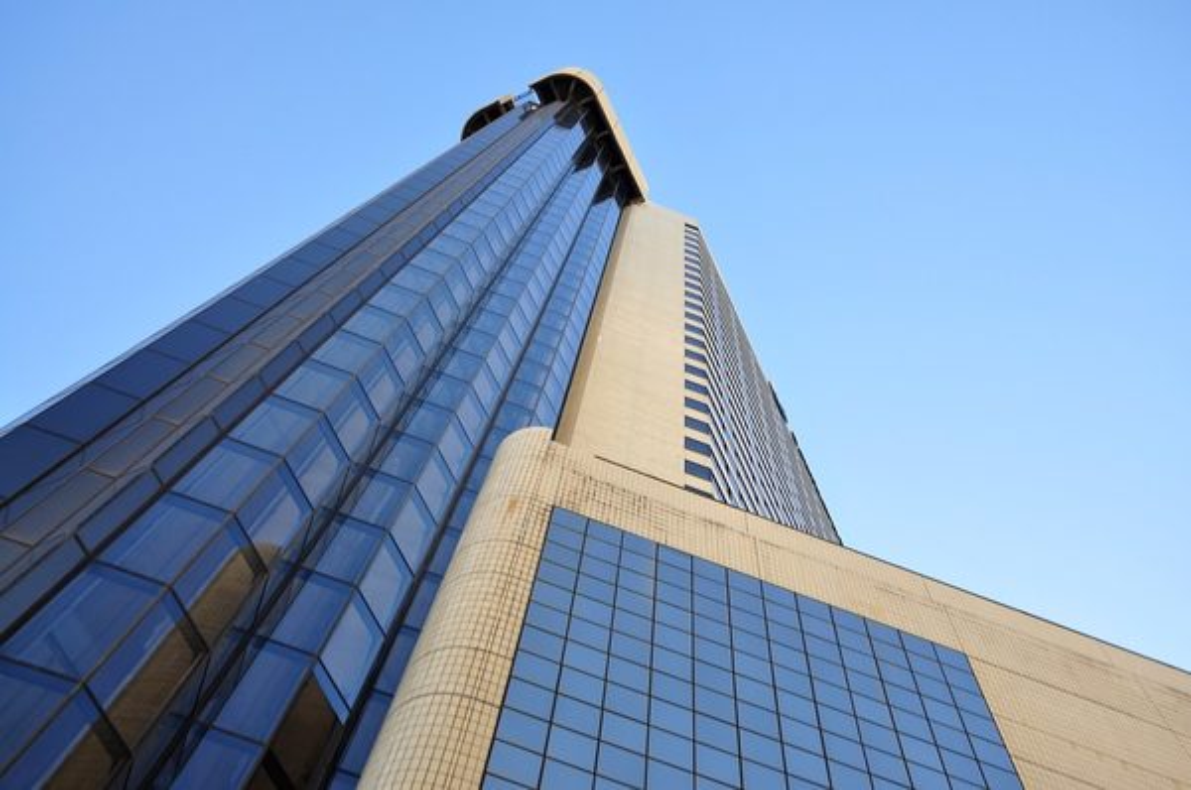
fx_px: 1239
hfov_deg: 51.4
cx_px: 596
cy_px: 395
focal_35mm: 38
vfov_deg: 35.4
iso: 200
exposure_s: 1/160
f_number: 6.3
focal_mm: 25
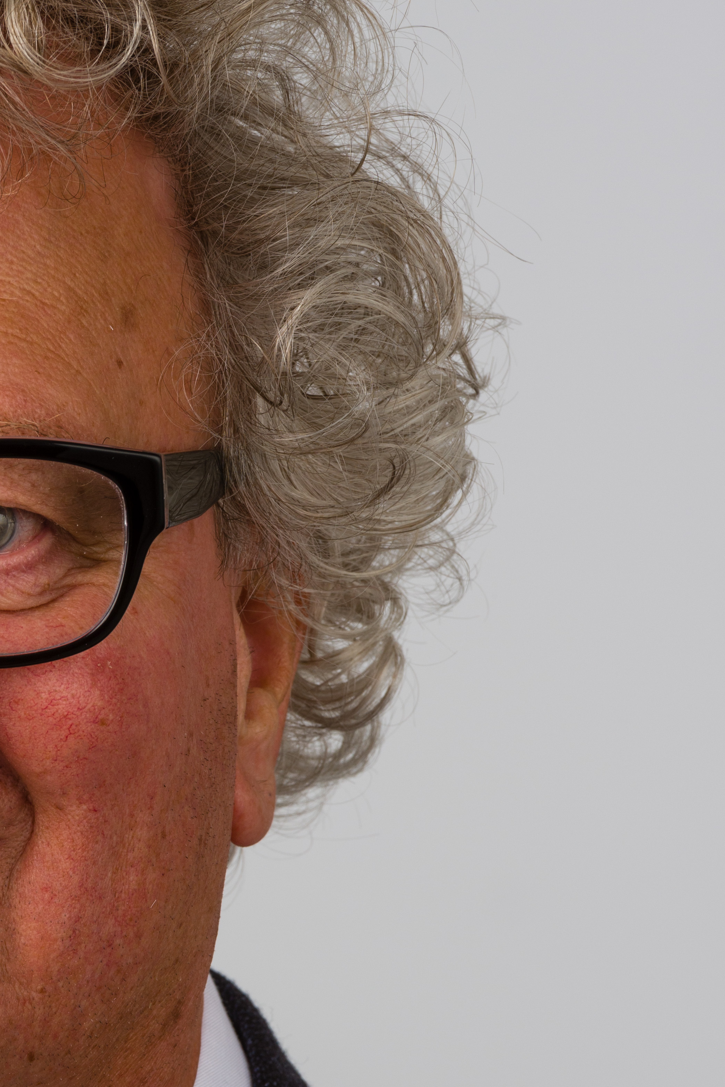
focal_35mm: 458
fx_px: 13827
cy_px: 854
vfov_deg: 4.5
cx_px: -119
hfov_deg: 3.0
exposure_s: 1/60
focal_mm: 195
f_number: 13
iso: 100
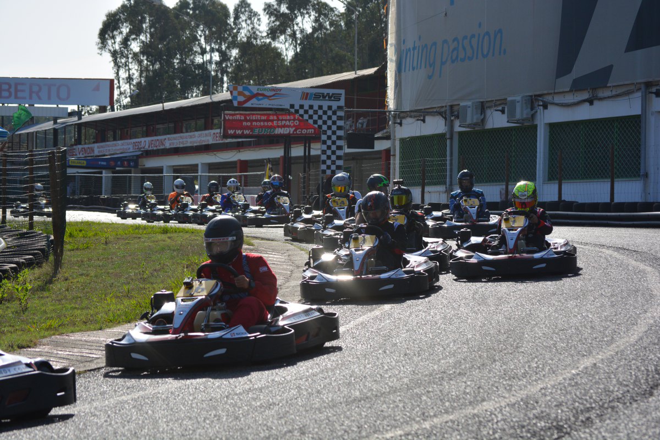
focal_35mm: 120
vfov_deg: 11.4
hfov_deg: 17.1
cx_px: 330
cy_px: 220
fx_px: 2200
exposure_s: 1/2000
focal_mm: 80
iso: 400
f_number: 8
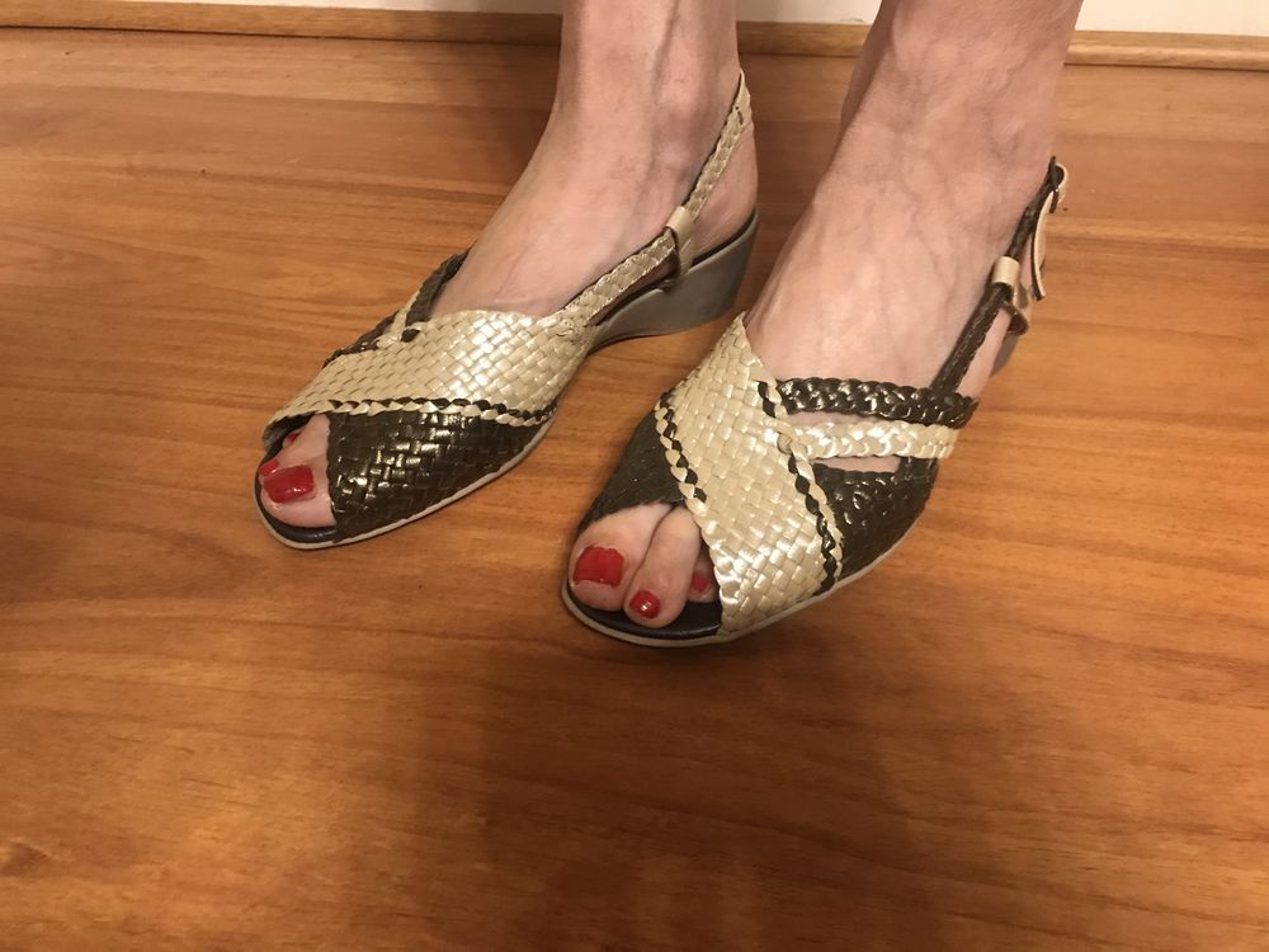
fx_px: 1026
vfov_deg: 49.7
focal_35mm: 28
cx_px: 634
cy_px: 476
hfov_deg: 63.4
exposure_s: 1/13
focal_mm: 3.99
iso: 100
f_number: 1.8
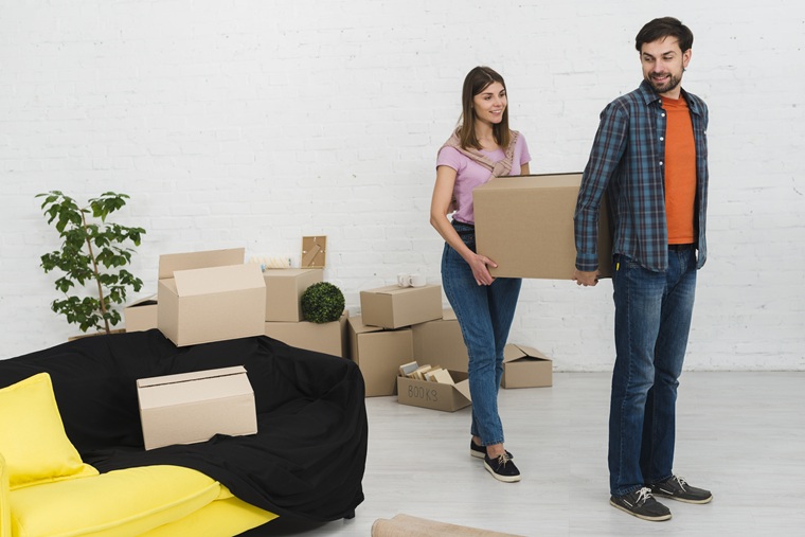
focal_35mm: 50
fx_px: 1118
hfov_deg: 39.6
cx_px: 402
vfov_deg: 27.0
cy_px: 268
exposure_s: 1/160
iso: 160
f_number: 4
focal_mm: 50
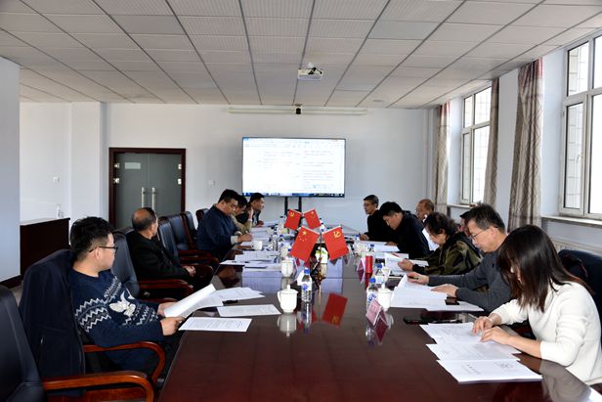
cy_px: 201
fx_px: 535
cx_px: 301
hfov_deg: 58.7
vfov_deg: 41.1
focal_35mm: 32
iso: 800
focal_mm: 32
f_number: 5
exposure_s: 1/100
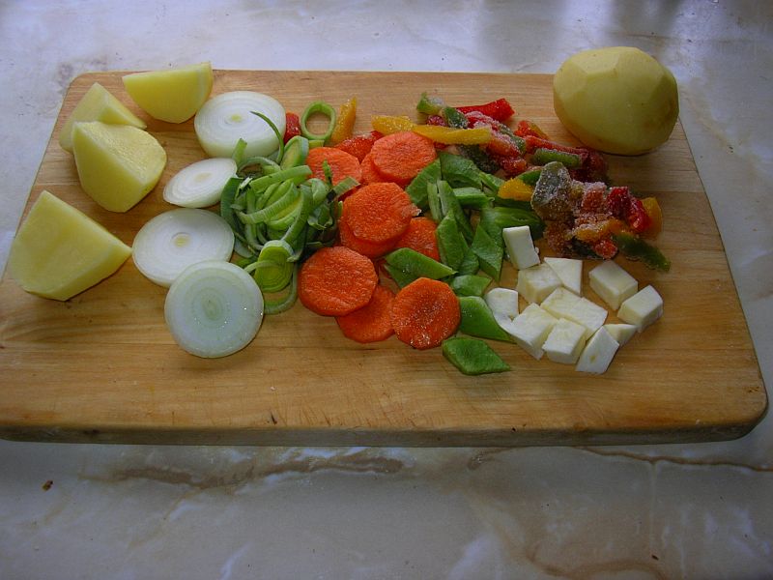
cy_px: 290
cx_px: 386
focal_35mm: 38
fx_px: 849
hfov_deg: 49.0
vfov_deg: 37.7
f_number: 2.9
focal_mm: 5.8
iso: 50
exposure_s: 1/60
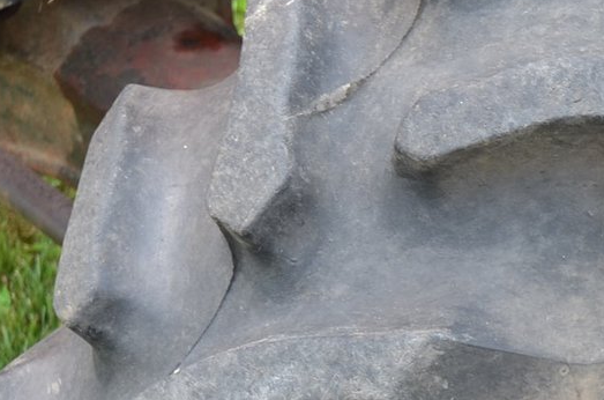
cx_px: 450
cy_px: 317
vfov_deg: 11.5
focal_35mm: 118
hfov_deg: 17.3
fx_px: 1975
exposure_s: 1/160
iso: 200
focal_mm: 24
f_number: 6.3
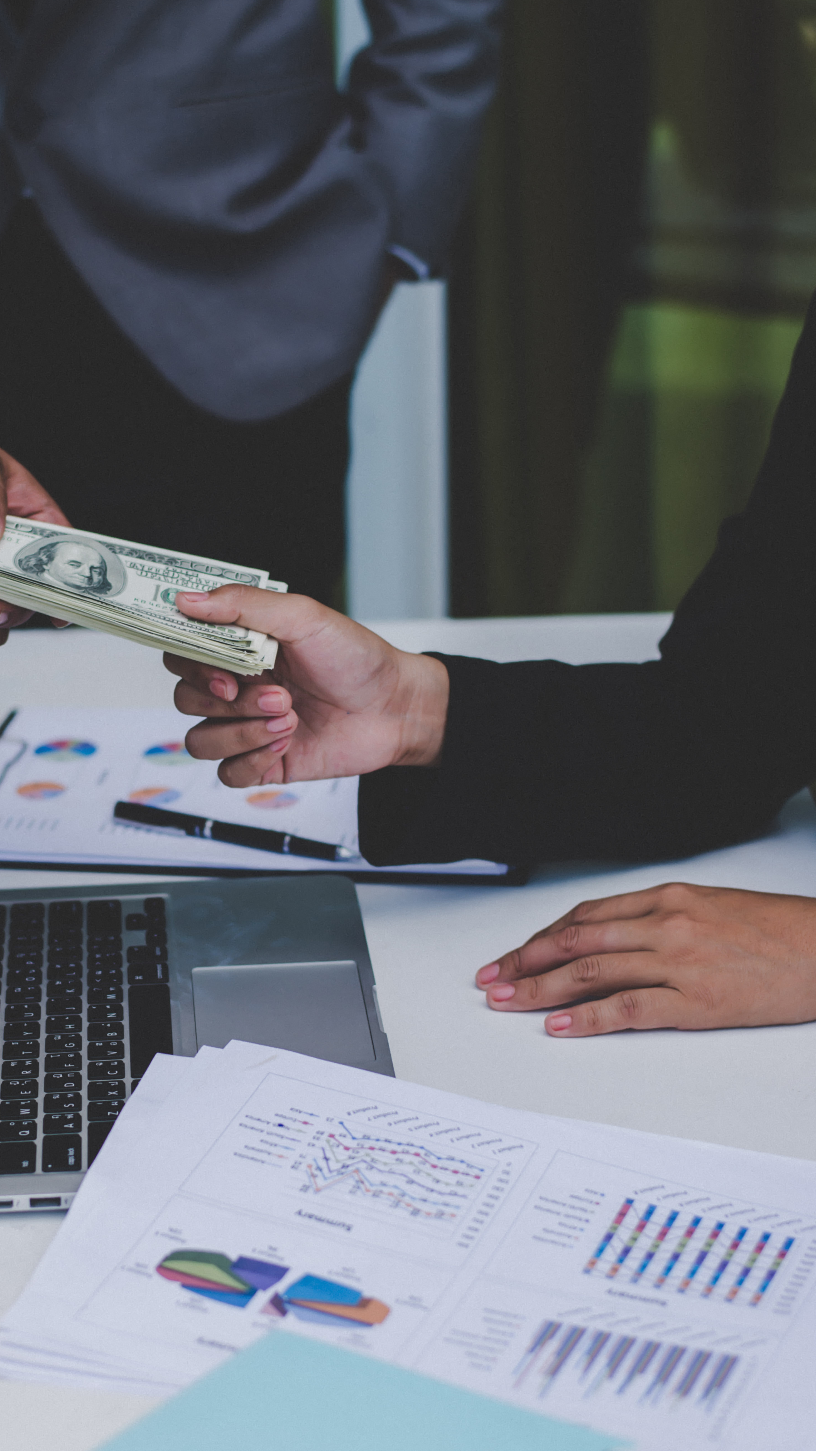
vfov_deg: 28.6
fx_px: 2847
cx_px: 135
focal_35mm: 74
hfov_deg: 16.2
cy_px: 814
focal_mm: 50
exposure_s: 1/800
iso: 125
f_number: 2.5
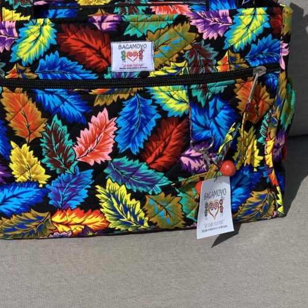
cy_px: 89
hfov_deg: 18.6
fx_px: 936
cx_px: 113
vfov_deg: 18.6
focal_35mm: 93
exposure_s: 1/1597
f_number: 2.4
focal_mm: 6
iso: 16
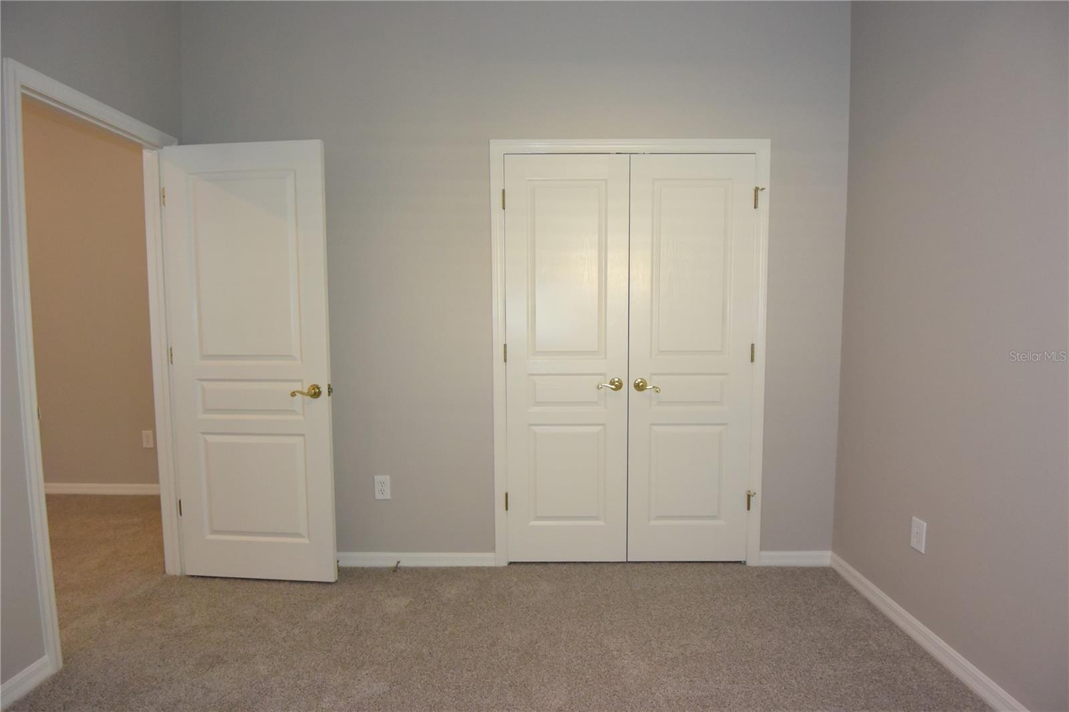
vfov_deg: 67.4
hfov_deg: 90.0
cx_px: 534
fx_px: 534
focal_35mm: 18
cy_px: 356
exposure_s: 1/60
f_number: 3.5
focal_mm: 6.7
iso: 900
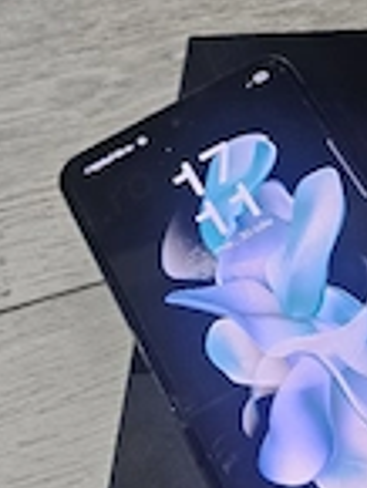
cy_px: 289
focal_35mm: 66
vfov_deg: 29.3
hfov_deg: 21.4
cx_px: 374
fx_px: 932
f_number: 1.8
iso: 250
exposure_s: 1/34.4
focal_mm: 5
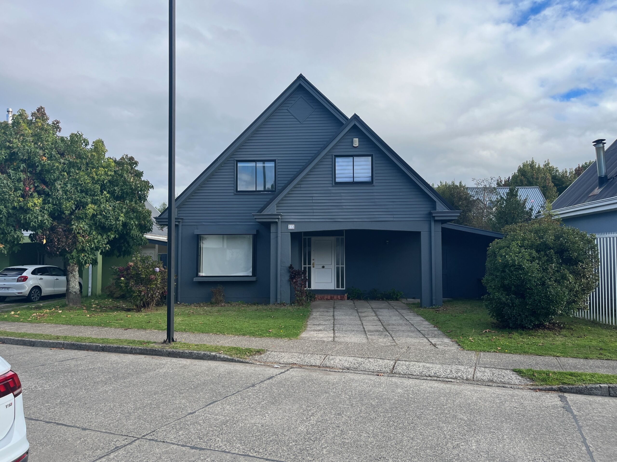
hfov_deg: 67.3
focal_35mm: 26
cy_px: 231
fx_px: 463
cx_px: 308
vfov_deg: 53.1
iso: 50
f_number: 1.6
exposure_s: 1/2410
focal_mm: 5.1
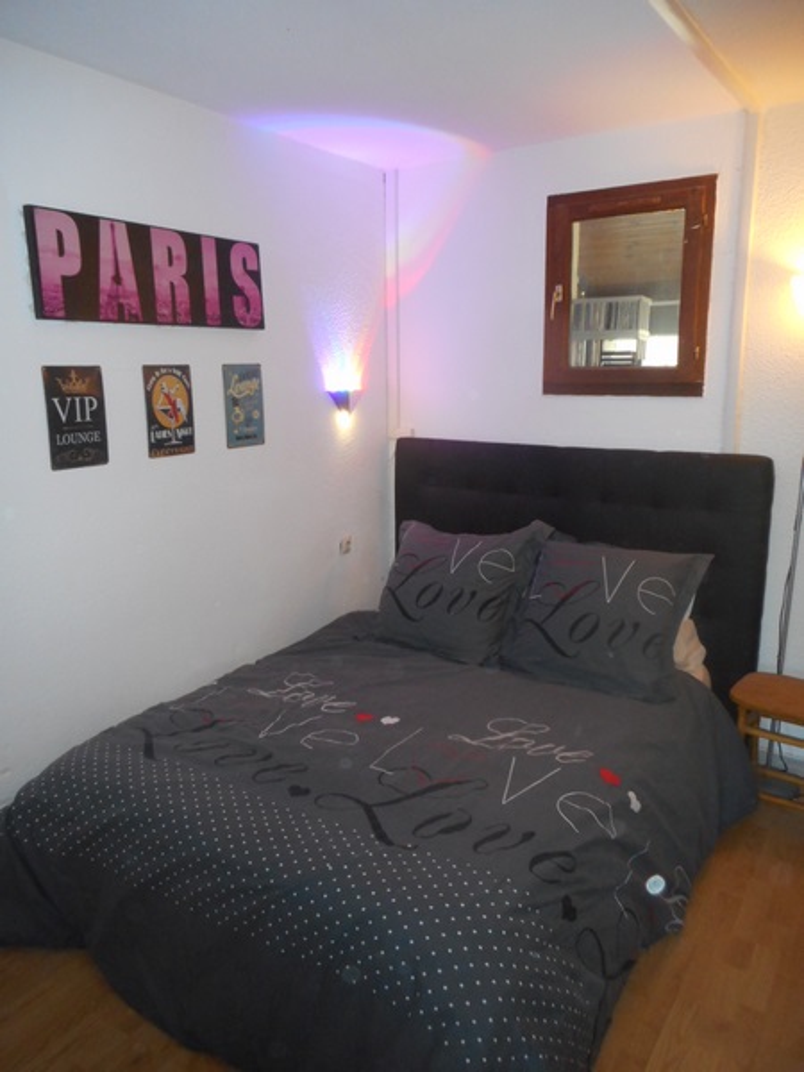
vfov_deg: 69.4
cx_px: 402
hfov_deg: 54.9
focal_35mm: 25
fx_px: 774
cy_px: 536
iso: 320
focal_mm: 4.5
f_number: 3.7
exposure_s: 1/25
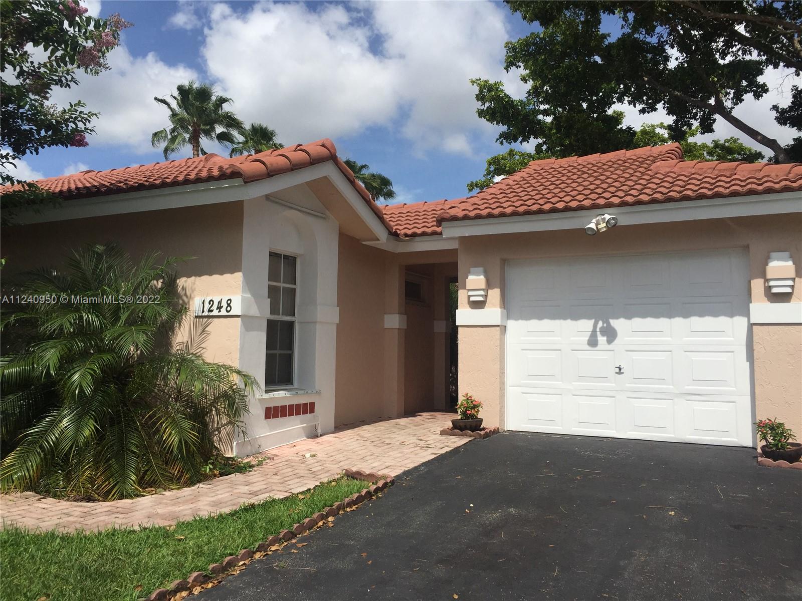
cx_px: 401
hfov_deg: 61.7
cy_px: 300
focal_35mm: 29
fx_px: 672
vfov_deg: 48.2
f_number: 2.2
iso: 32
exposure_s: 1/3597
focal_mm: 4.15
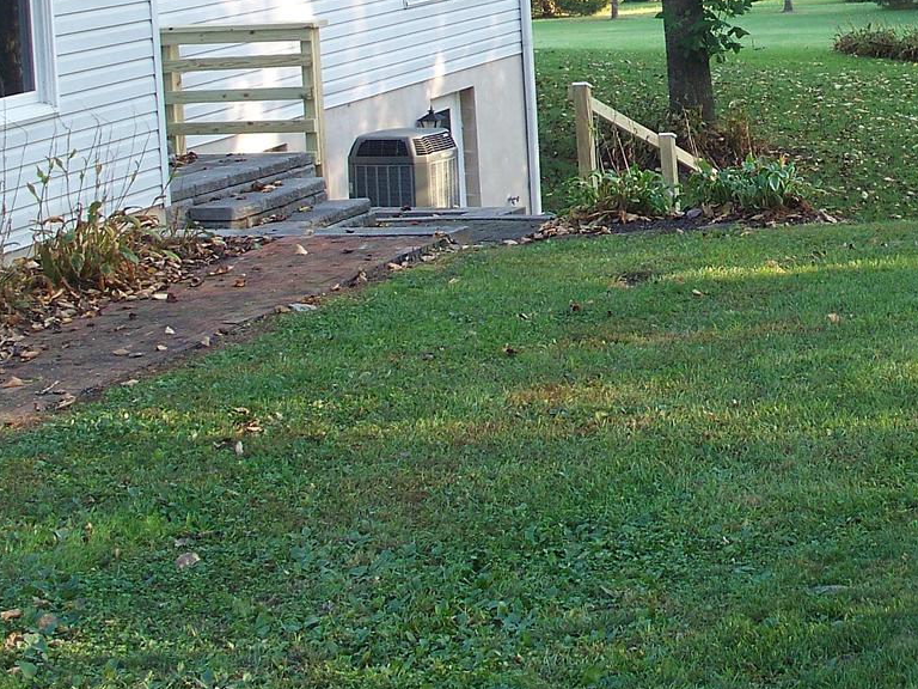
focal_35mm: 96
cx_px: 894
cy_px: -148
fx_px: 2546
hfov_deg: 19.9
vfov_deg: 14.9
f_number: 2.8
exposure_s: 1/60
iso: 80
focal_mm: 7.54
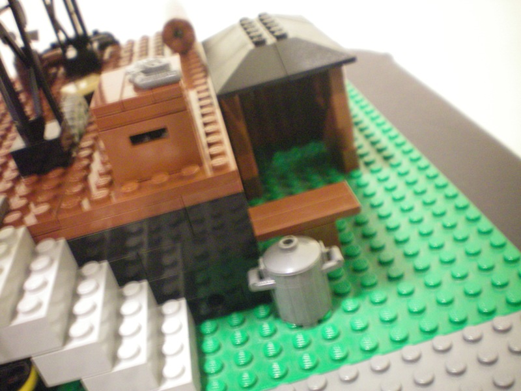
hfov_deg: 49.0
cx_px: 260
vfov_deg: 37.7
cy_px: 196
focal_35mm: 38
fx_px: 572
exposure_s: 1/5
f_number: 3.1
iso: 400
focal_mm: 6.3
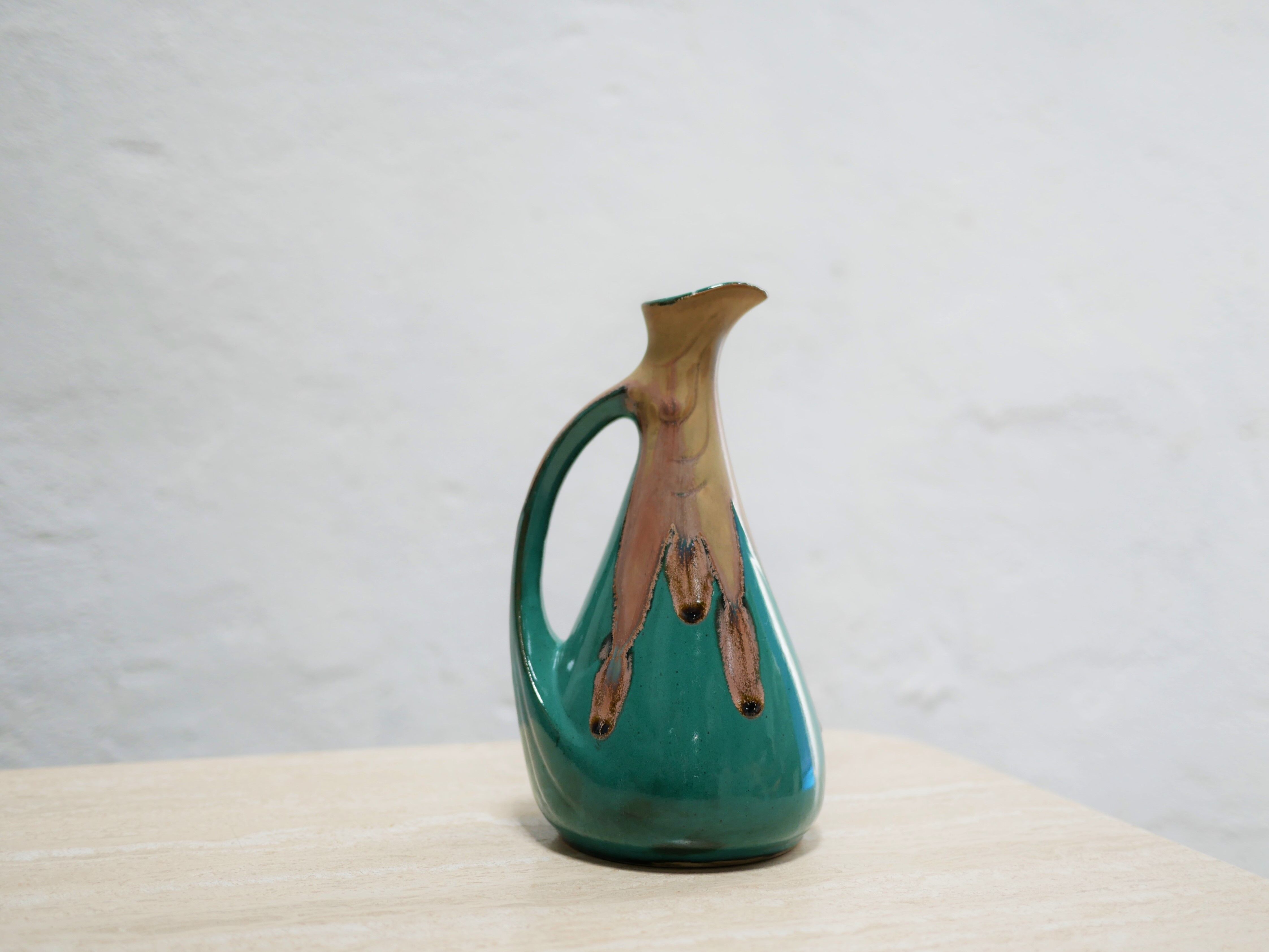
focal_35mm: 40
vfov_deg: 36.0
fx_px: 1467
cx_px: 634
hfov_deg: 46.8
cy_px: 476
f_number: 1.7
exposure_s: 1/100
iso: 200
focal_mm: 20
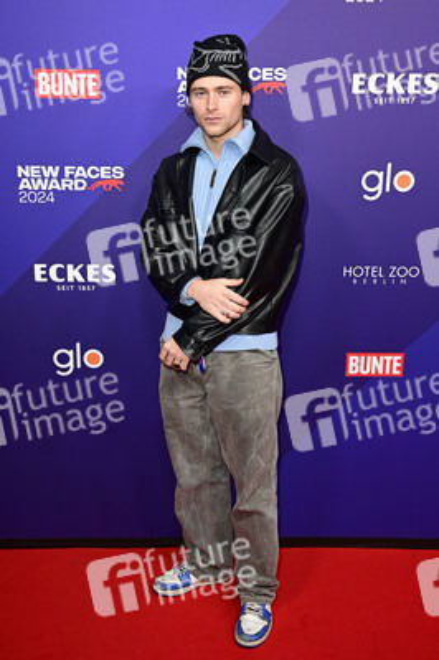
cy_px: 330
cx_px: 220
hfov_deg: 37.8
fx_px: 641
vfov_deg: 54.5
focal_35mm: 35
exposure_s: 1/250
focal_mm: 35
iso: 800
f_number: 5
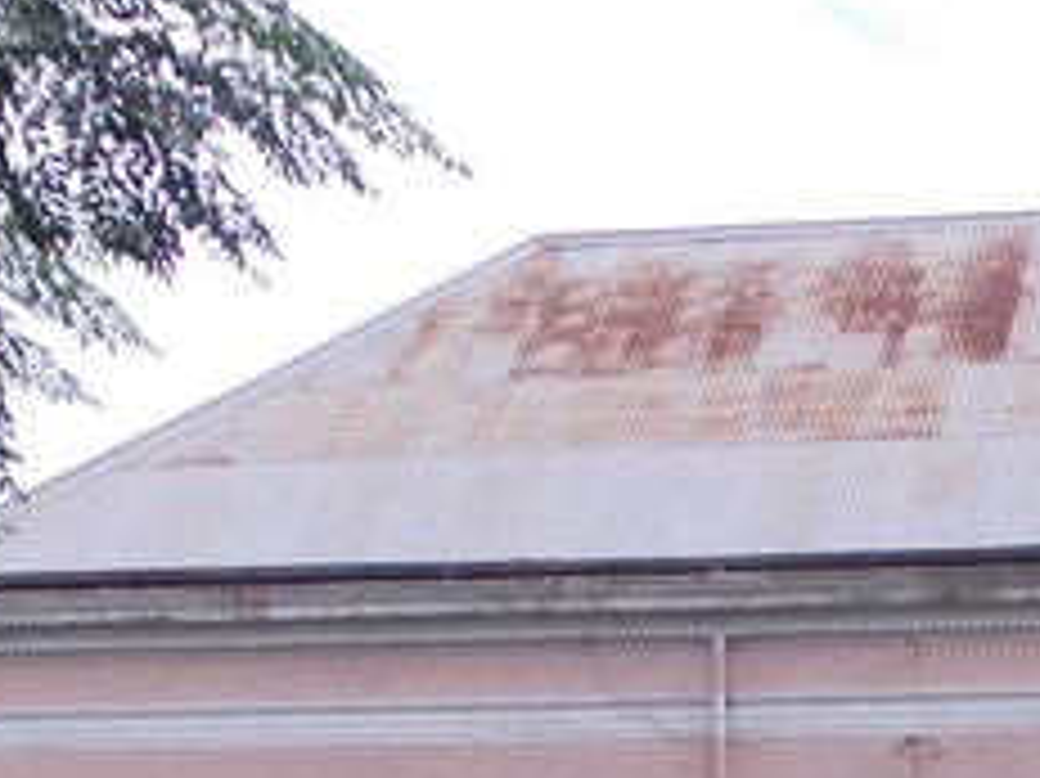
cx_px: 936
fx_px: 2793
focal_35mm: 93
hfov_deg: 20.7
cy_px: 1228
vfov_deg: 14.6
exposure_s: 1/200
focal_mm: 4
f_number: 5.4
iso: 80
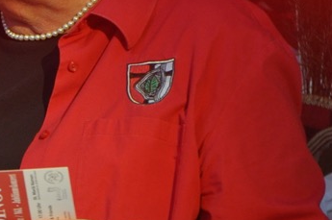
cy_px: -59
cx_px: -134
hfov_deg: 3.5
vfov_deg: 2.3
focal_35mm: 584
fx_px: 5377
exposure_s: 1/30
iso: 800
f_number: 5.6
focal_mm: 105
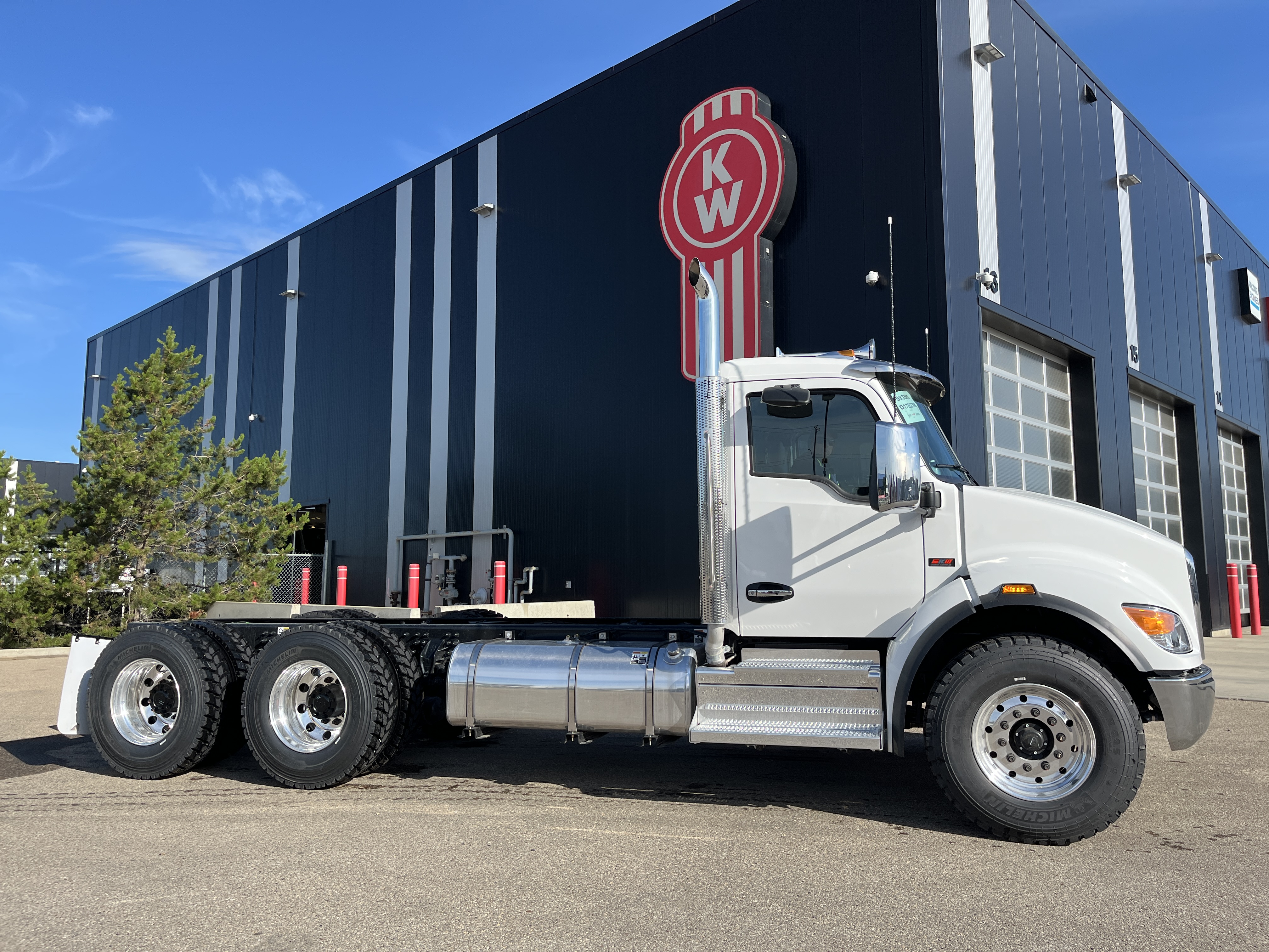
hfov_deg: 67.3
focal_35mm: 26
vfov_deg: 53.1
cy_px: 476
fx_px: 953
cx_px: 634
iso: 50
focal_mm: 5.1
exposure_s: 1/2688
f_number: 1.6
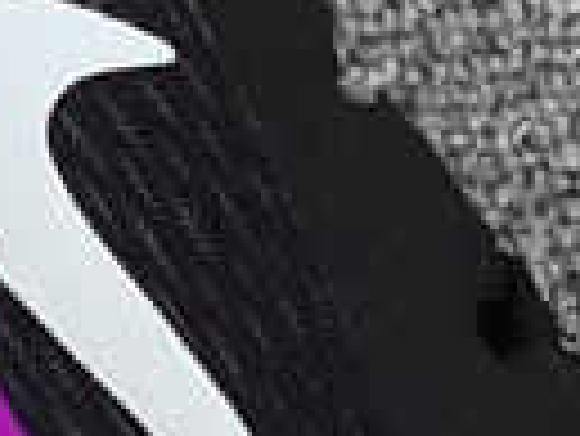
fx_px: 3623
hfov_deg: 7.9
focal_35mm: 216
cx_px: -1133
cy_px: -88
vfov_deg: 6.8
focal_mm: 3.3
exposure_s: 1/394
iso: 25
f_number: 2.4
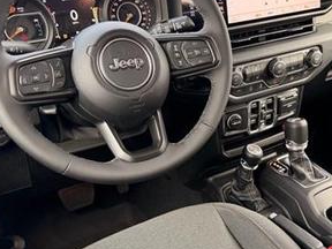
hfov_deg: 44.0
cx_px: 226
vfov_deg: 34.3
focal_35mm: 42
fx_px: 403
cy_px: 130
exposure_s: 1/133
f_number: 1.78
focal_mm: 6.76
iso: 200
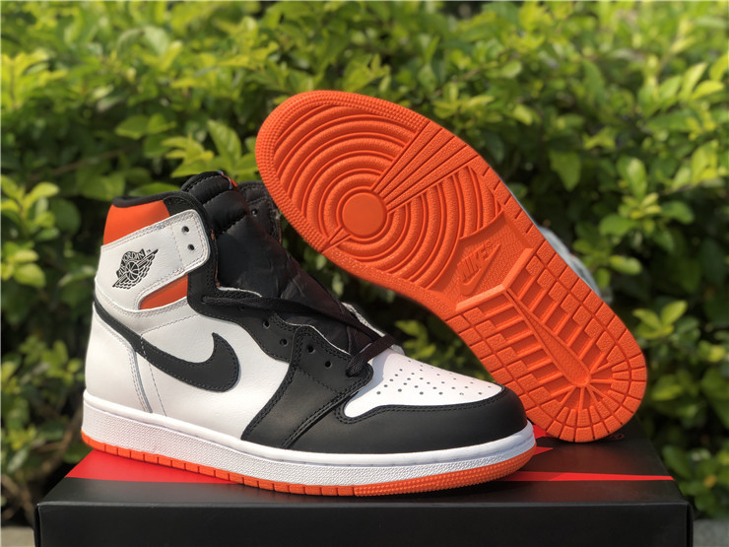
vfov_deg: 28.0
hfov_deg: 36.8
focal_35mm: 52
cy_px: 274
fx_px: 1095
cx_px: 364
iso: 16
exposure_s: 1/762
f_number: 2.4
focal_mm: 6
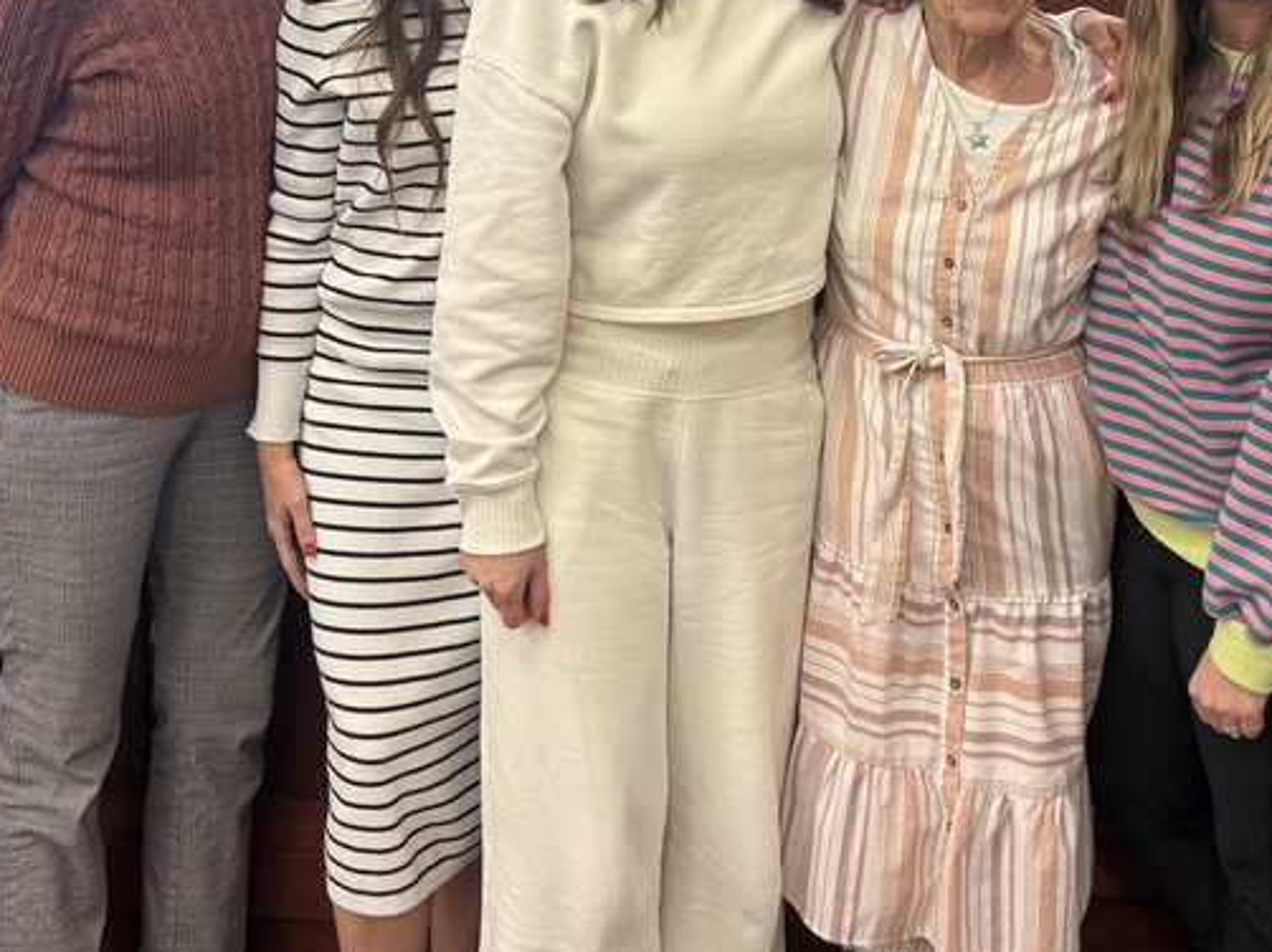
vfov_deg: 28.5
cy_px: 96
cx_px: 702
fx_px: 1800
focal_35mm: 49
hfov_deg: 38.9
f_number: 1.78
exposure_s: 1/60
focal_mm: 6.76
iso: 250
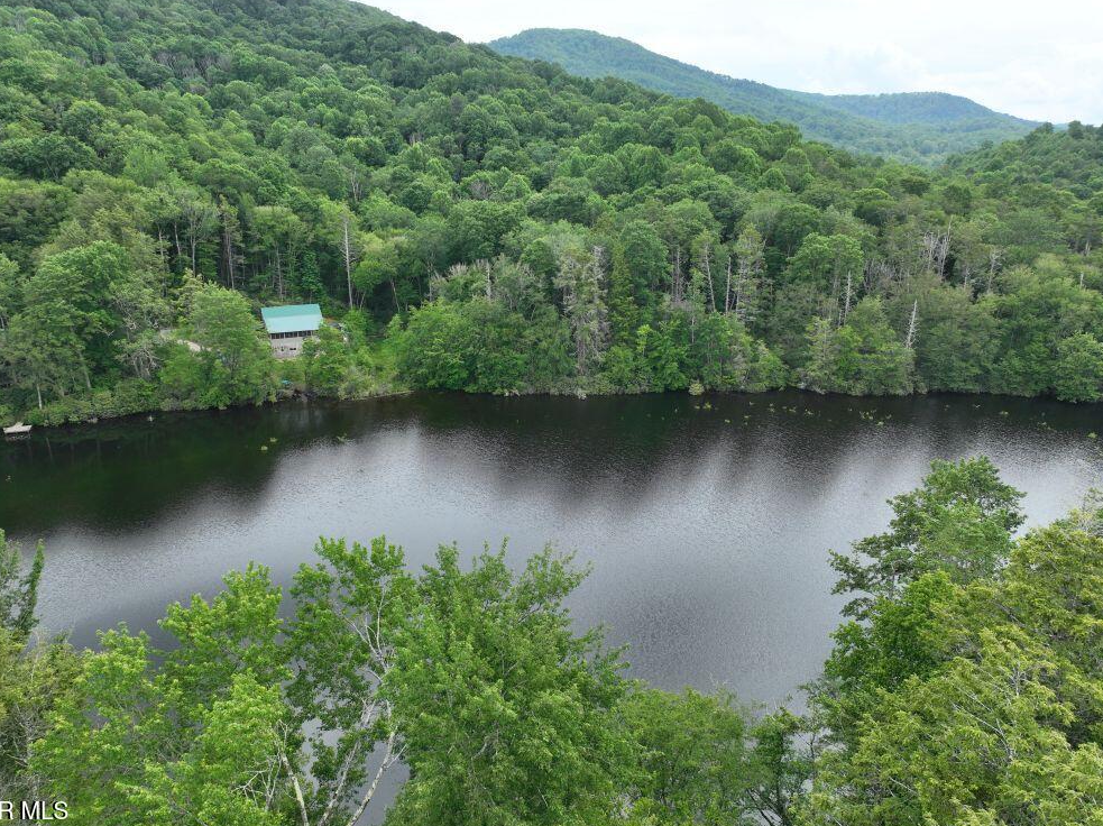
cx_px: 535
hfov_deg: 69.4
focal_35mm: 25
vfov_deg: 54.8
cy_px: 419
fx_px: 796
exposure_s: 1/2500
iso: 400
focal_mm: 12.29
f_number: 2.8
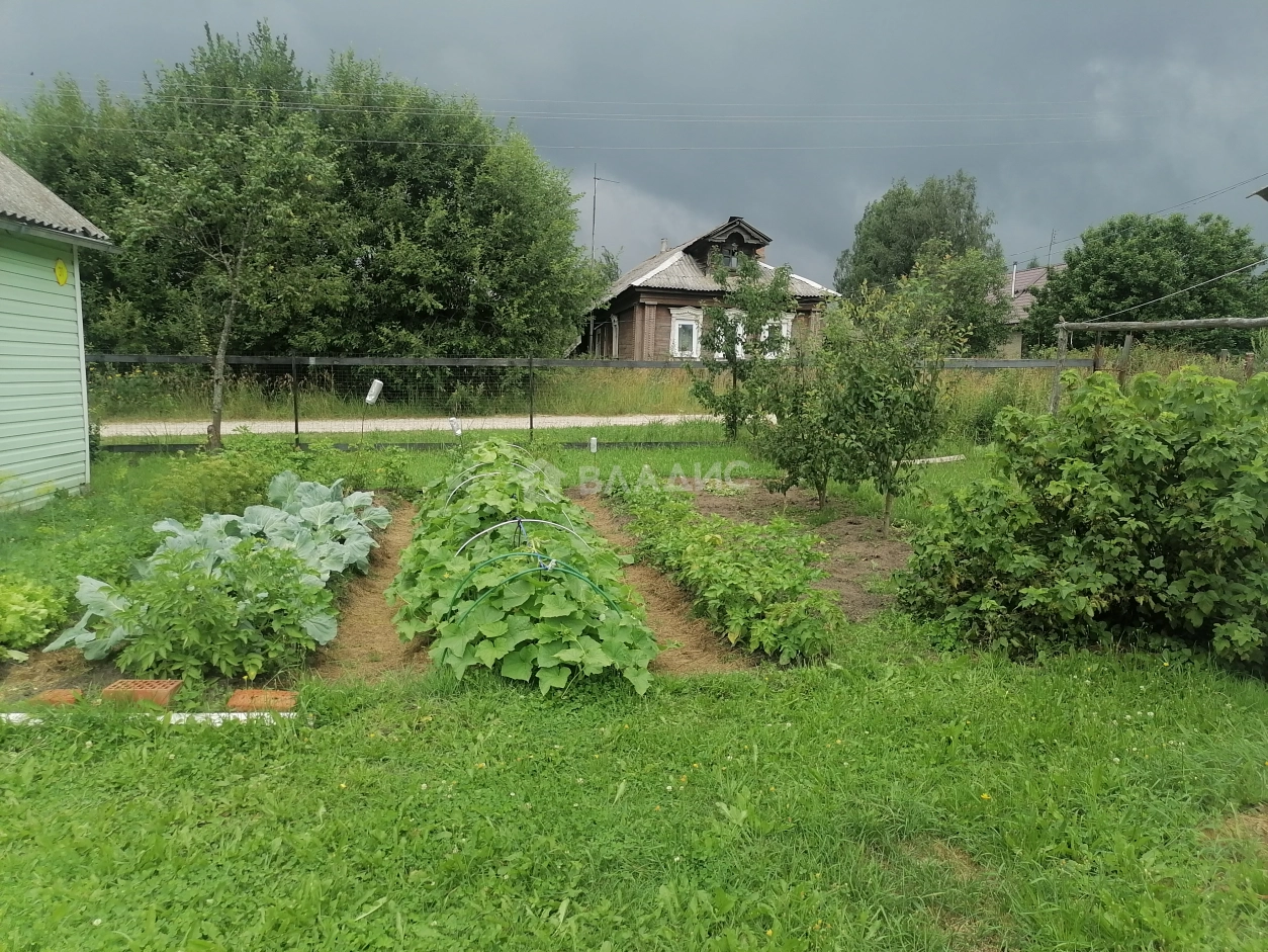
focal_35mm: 27
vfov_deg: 51.4
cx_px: 634
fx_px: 989
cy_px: 476
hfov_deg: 65.3
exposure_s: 1/607
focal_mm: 5.3
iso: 50
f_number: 1.8
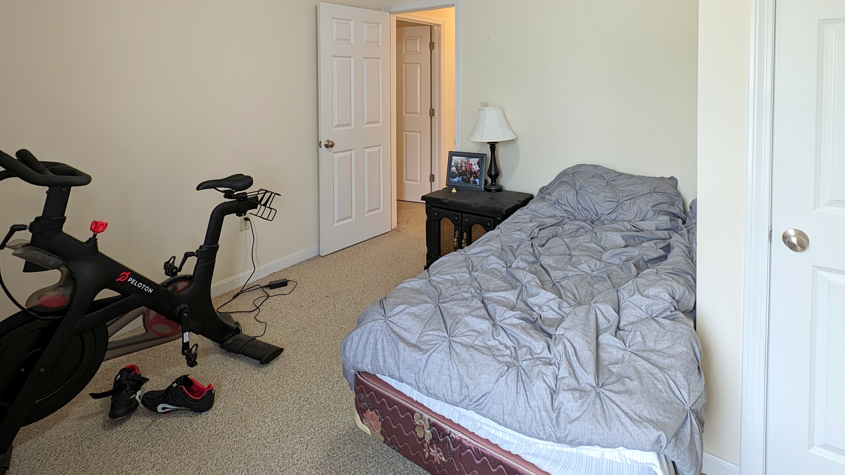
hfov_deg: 92.6
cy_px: 91
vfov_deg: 56.3
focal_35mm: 18
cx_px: 437
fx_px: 403
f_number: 1.95
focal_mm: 2.23
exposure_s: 1/34.2
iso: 45
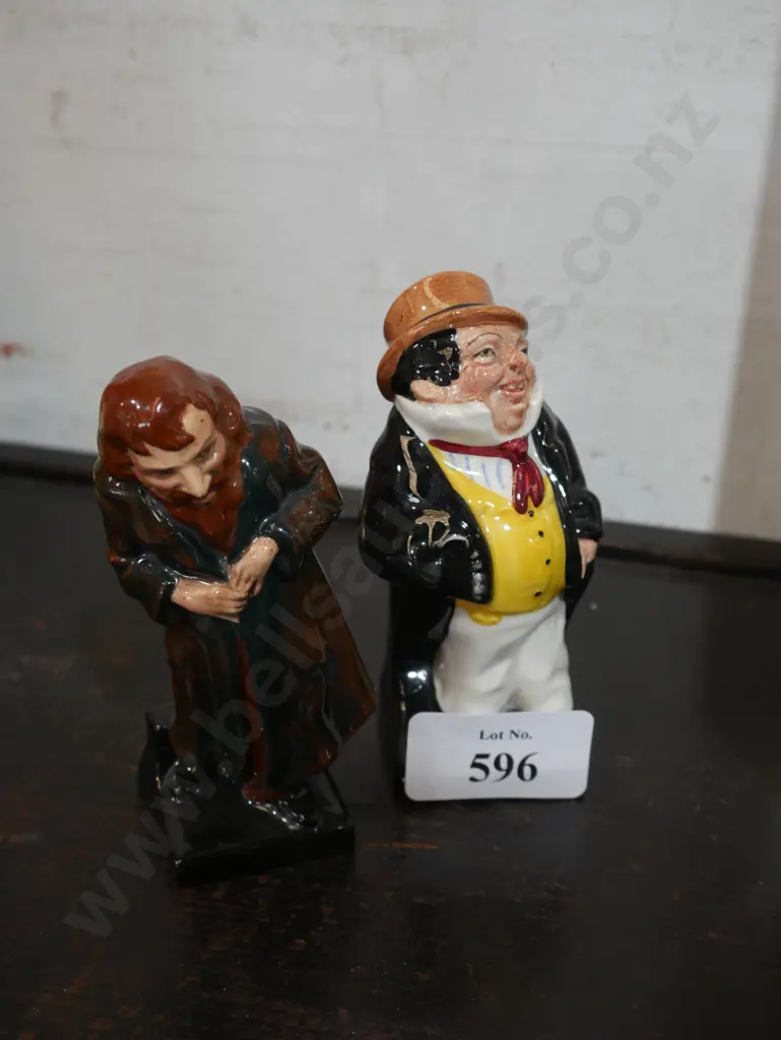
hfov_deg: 29.1
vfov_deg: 38.2
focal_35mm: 50
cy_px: 520
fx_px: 1503
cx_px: 390
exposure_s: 1/60
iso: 640
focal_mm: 25
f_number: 5.3
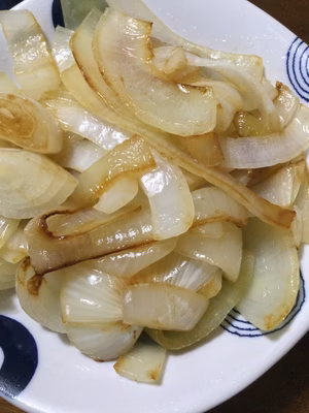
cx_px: 154
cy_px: 206
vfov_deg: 58.4
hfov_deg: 45.4
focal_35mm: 31
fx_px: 369
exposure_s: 1/30
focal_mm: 3.3
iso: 200
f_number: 2.4
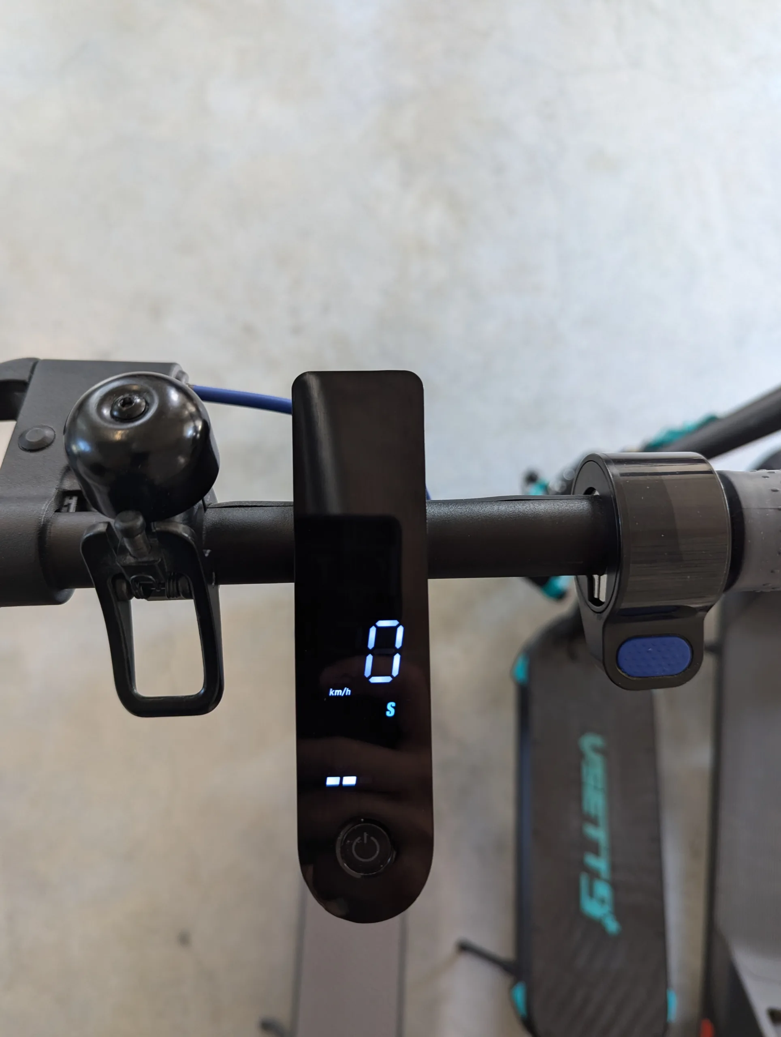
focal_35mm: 24
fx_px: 720
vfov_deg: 71.5
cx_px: 390
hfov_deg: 56.9
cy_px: 518
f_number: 1.85
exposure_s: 1/88.5
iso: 195
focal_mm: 6.81
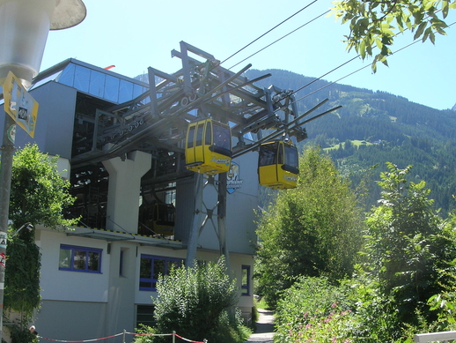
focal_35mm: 44
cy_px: 184
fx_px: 580
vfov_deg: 32.9
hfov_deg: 42.9
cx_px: 251
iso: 64
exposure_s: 1/241
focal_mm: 7.8
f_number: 4.8
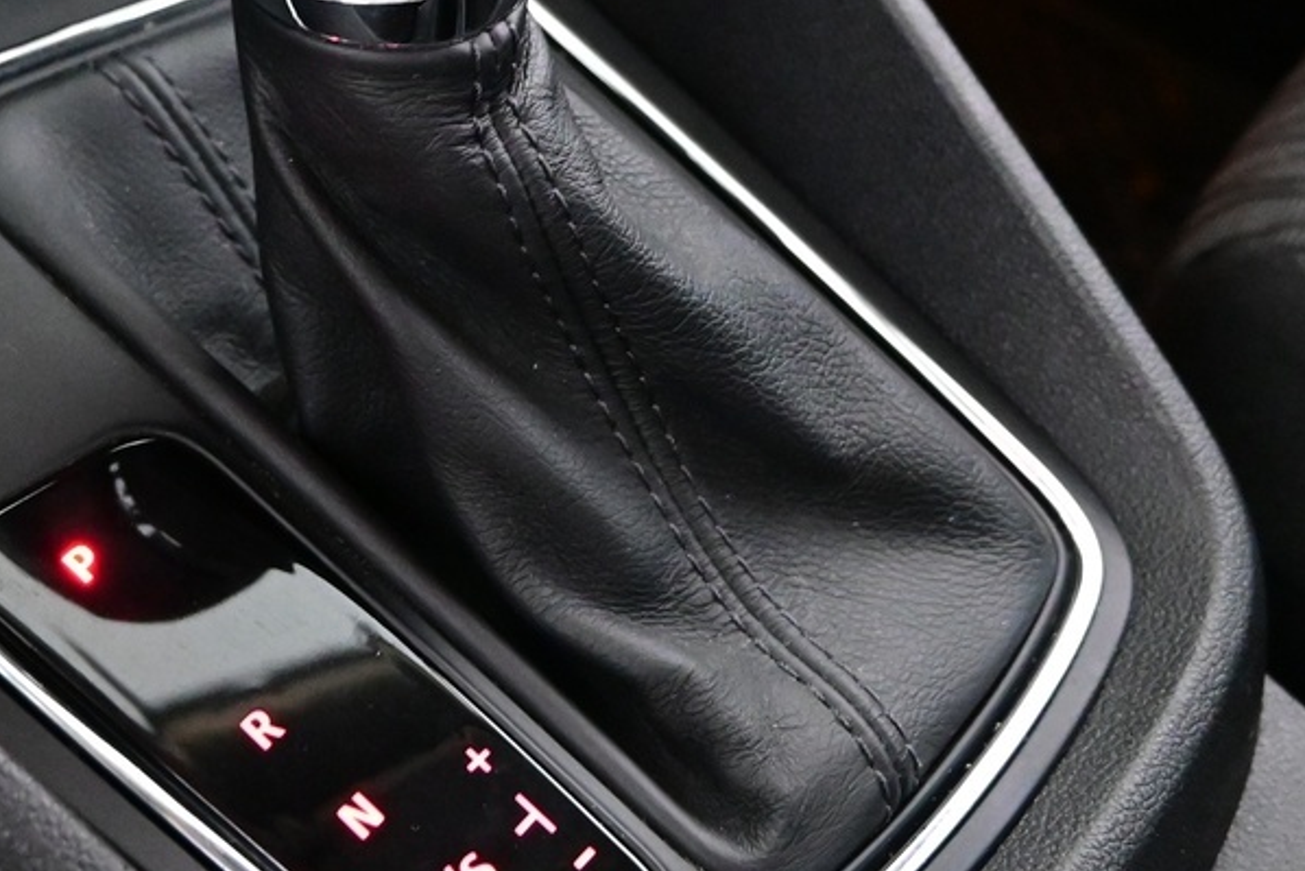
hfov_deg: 30.8
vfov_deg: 20.7
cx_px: 467
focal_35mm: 65
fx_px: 2357
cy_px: 166
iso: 4500
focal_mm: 16
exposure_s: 1/25
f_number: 3.5
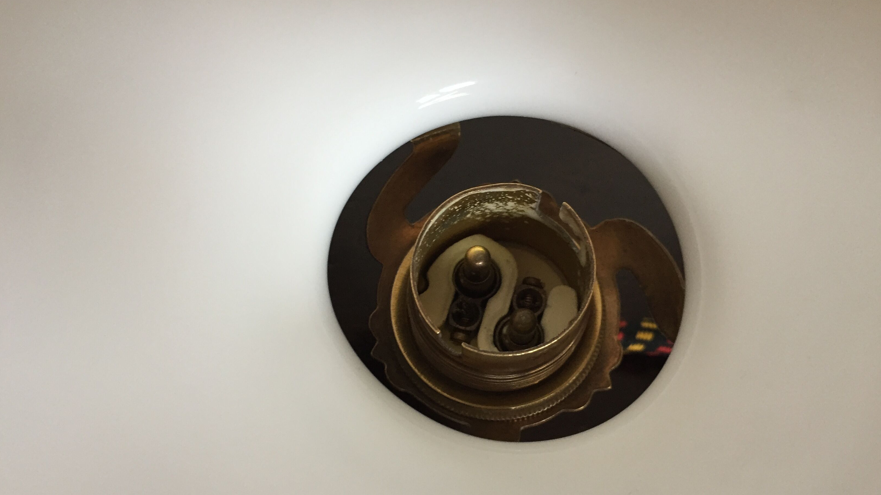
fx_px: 748
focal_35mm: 32
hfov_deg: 61.0
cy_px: 300
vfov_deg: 36.5
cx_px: 440
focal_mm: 4.15
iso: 160
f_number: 2.2
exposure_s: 1/33
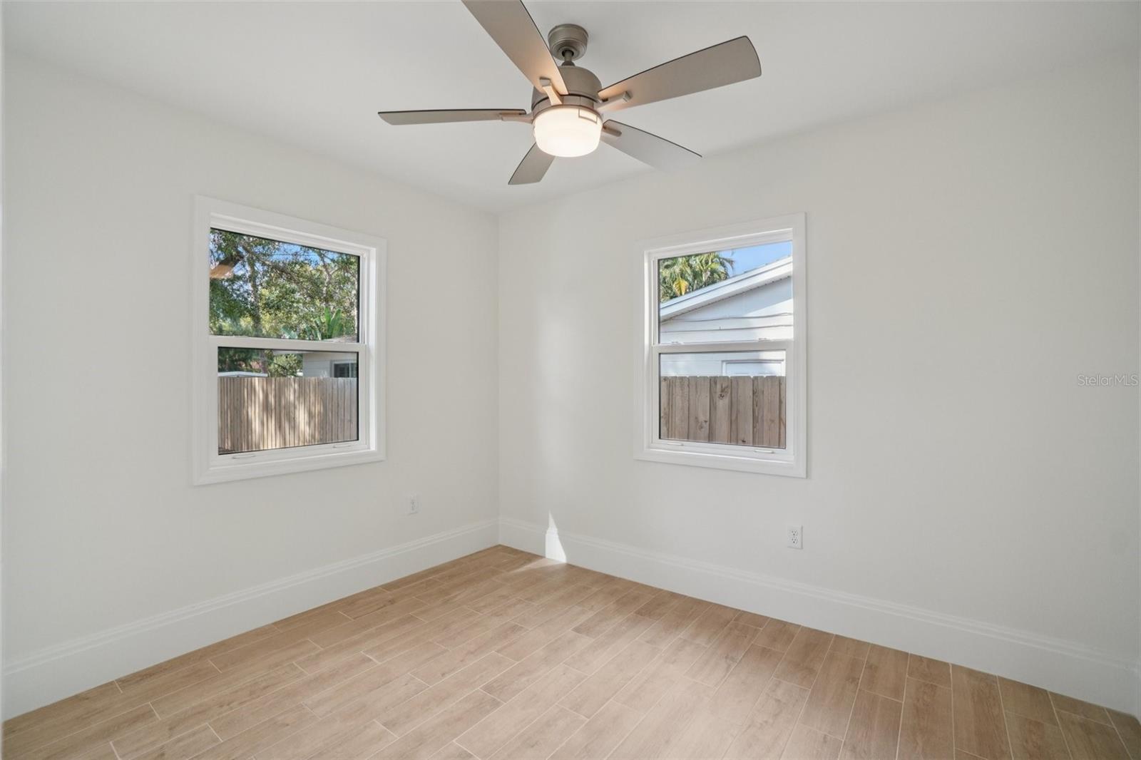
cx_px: 570
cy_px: 380
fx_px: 475
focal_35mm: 15
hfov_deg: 100.4
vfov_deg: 77.3
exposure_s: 1/30
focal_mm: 10
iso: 200
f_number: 8
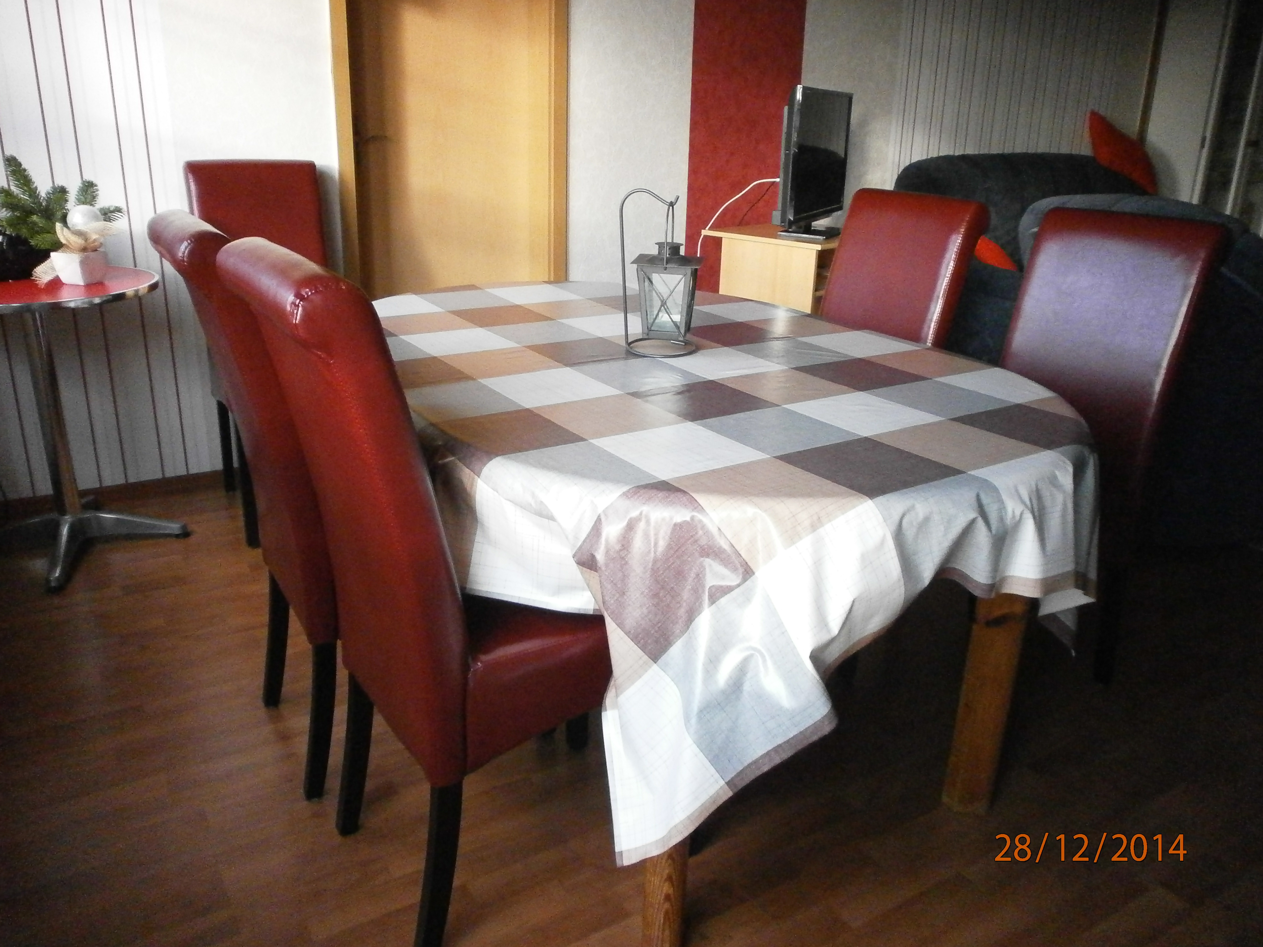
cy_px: 474
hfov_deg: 65.3
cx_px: 632
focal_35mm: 27
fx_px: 985
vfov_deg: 51.4
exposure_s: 1/250
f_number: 2.9
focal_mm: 4.8
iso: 800
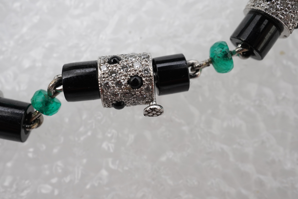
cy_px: 100
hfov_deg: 43.6
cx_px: 149
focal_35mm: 45
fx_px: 372
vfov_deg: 29.9
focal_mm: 30
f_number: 18
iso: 500
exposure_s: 1/125
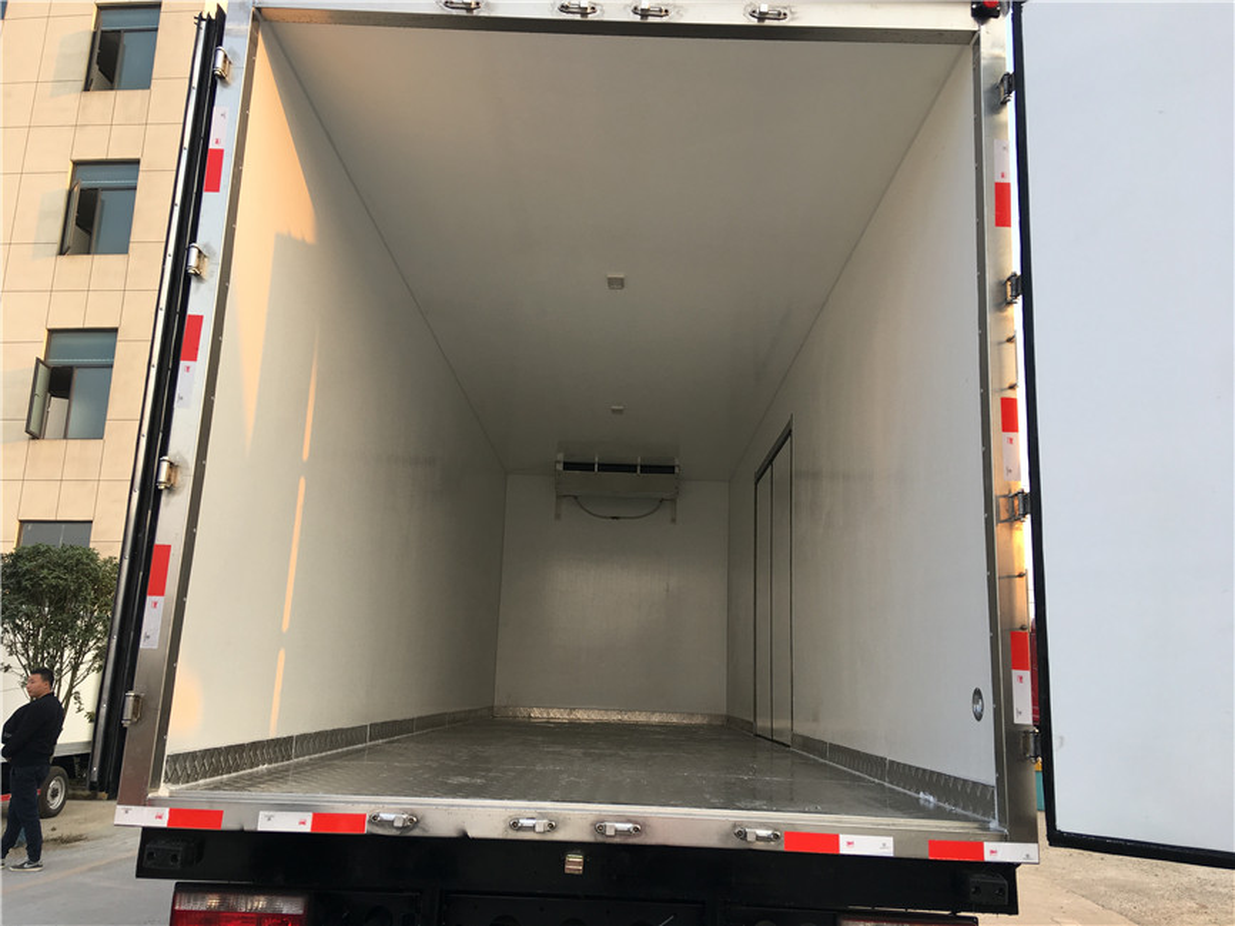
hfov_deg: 61.7
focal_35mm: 29
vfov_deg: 48.2
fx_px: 1034
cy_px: 463
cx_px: 618
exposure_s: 1/146
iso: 25
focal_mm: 4.15
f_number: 2.2
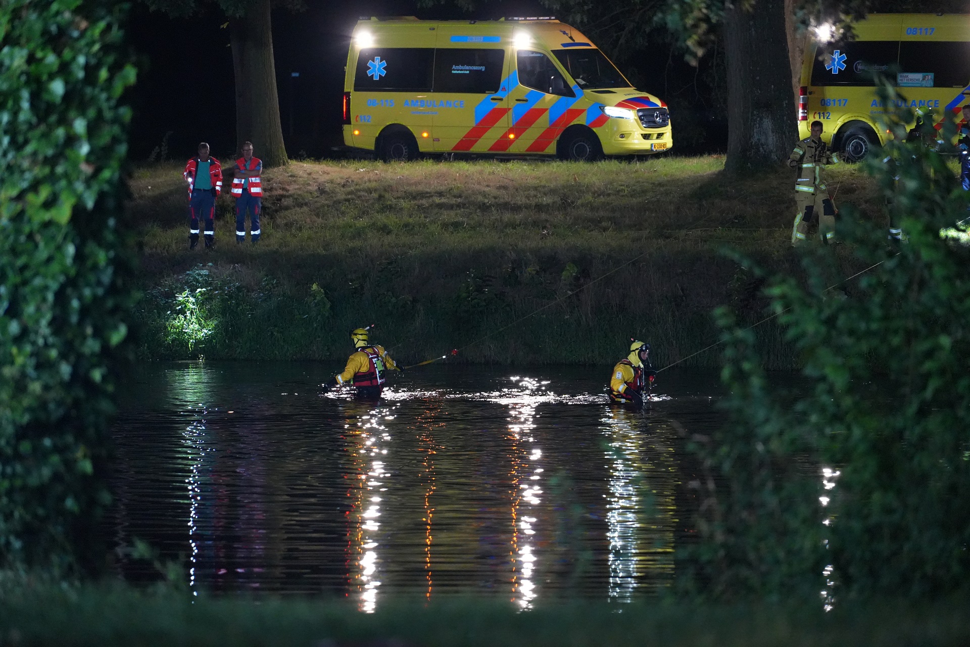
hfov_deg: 10.3
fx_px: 5388
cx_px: 485
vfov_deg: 6.9
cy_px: 324
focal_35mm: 200
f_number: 4
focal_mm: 200
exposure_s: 1/100
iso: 12800
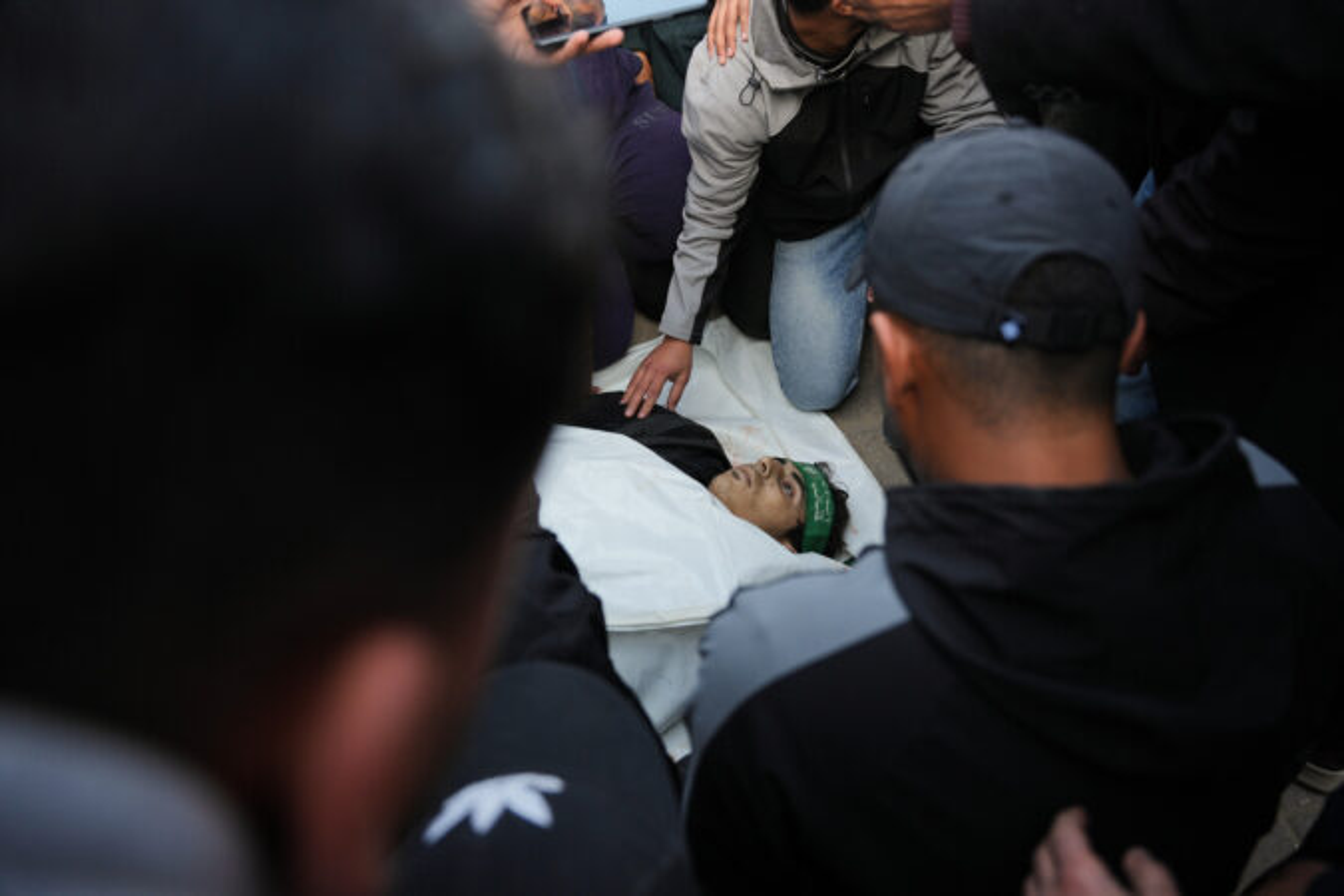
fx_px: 896
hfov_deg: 73.7
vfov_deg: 53.1
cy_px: 448
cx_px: 672
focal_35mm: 24
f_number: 2.8
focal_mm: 24
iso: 400
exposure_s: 1/800
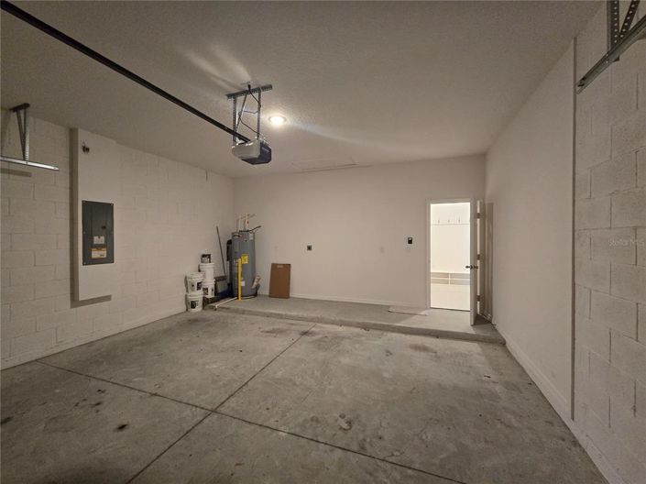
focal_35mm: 13
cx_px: 323
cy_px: 242
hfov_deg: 106.2
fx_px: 242
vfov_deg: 89.9
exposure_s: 1/60
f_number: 2.2
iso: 800
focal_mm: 2.2
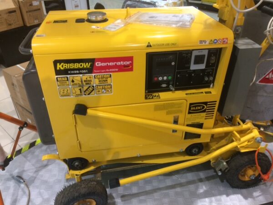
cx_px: 136
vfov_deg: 48.2
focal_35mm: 29
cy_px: 102
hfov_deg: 61.7
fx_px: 229
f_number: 2.2
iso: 100
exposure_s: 1/33
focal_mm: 4.15
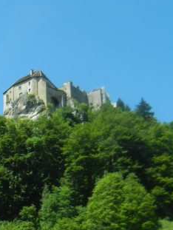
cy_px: 195
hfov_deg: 19.7
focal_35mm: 74
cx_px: 27
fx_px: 492
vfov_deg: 25.7
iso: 160
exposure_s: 1/697
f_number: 3.5
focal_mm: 5.4
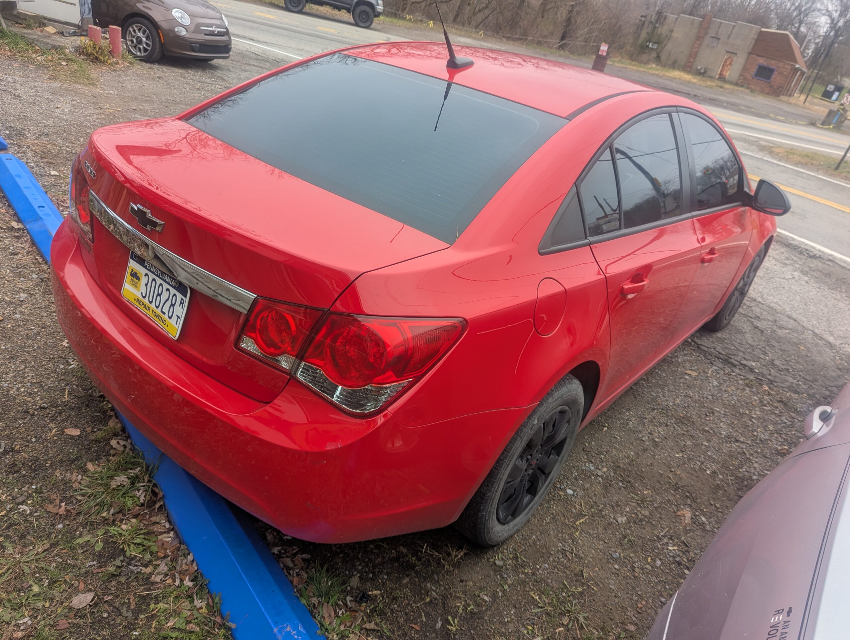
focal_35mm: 24
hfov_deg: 71.5
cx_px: 425
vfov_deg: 56.9
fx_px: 590
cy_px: 320
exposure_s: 1/422
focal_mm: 6.81
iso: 42
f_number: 1.85
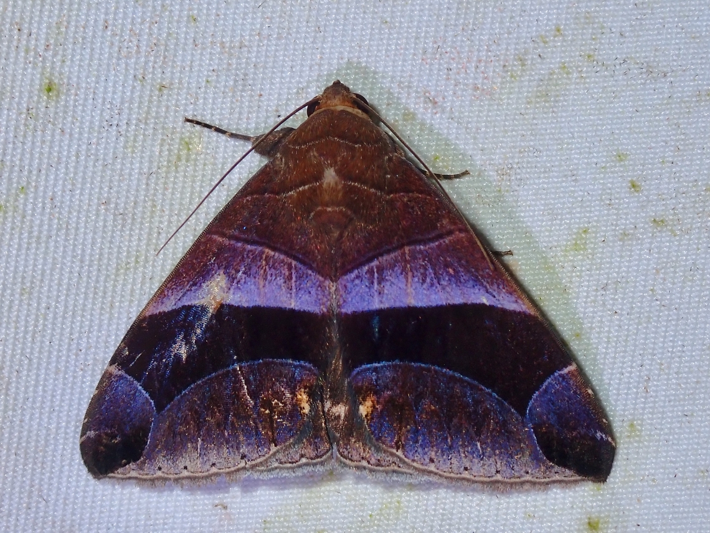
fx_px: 2051
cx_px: 355
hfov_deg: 19.6
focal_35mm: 100
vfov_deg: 14.8
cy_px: 266
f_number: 6.3
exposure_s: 1/200
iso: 200
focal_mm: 18
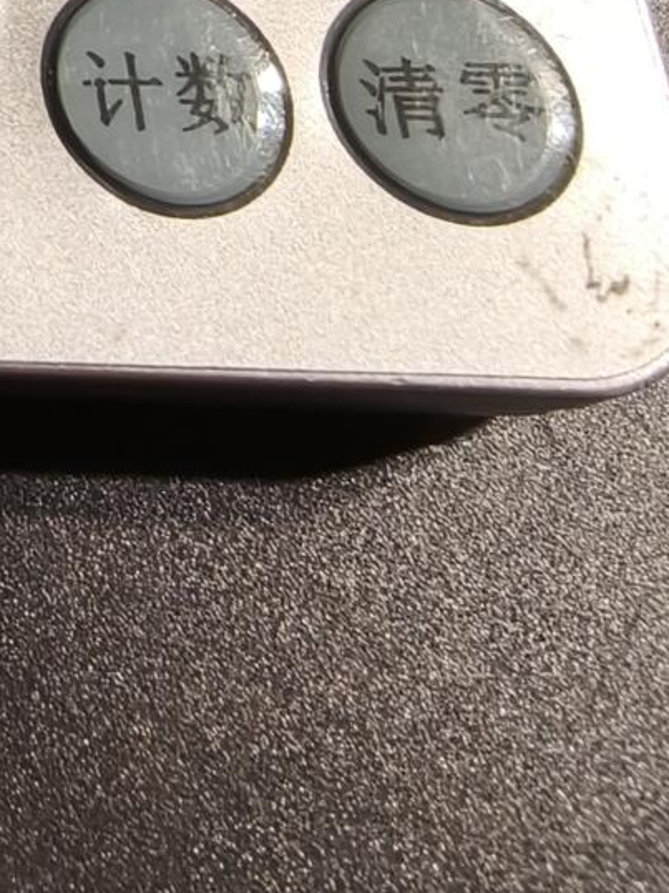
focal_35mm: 77
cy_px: -68
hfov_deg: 17.3
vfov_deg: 23.9
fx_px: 1986
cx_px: -330
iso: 200
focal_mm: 2.32
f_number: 2
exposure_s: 1/100
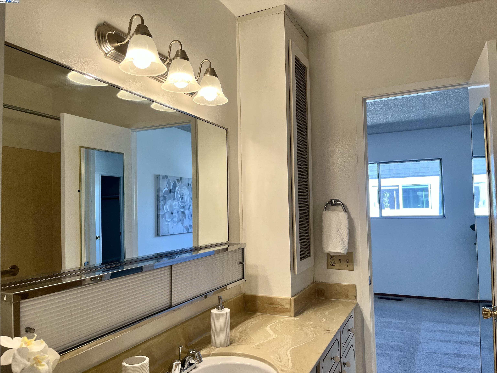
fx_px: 373
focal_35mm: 26
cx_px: 248
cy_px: 186
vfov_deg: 53.1
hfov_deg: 67.3
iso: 50
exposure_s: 1/148
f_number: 1.6
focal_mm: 5.1
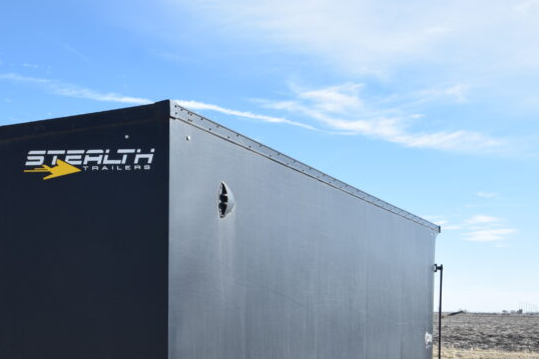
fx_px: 599
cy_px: 324
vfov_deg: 31.8
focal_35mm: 40
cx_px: 156
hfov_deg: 47.2
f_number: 8
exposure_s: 1/320
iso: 200
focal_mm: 14
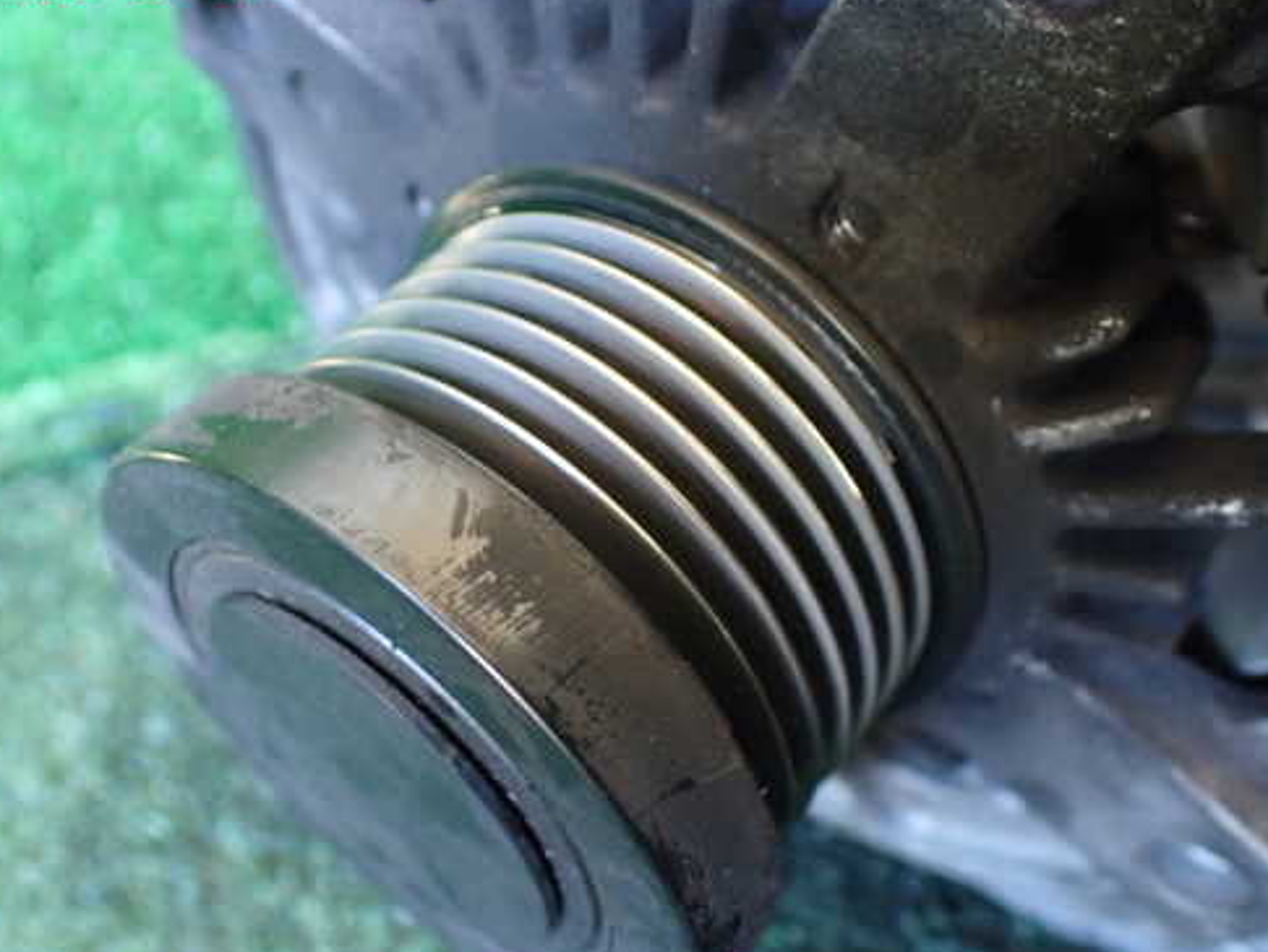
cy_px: 532
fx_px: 1356
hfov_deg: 50.1
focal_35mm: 37
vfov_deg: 38.6
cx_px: 577
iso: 1000
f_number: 2.3
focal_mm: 5.4
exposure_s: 1/30
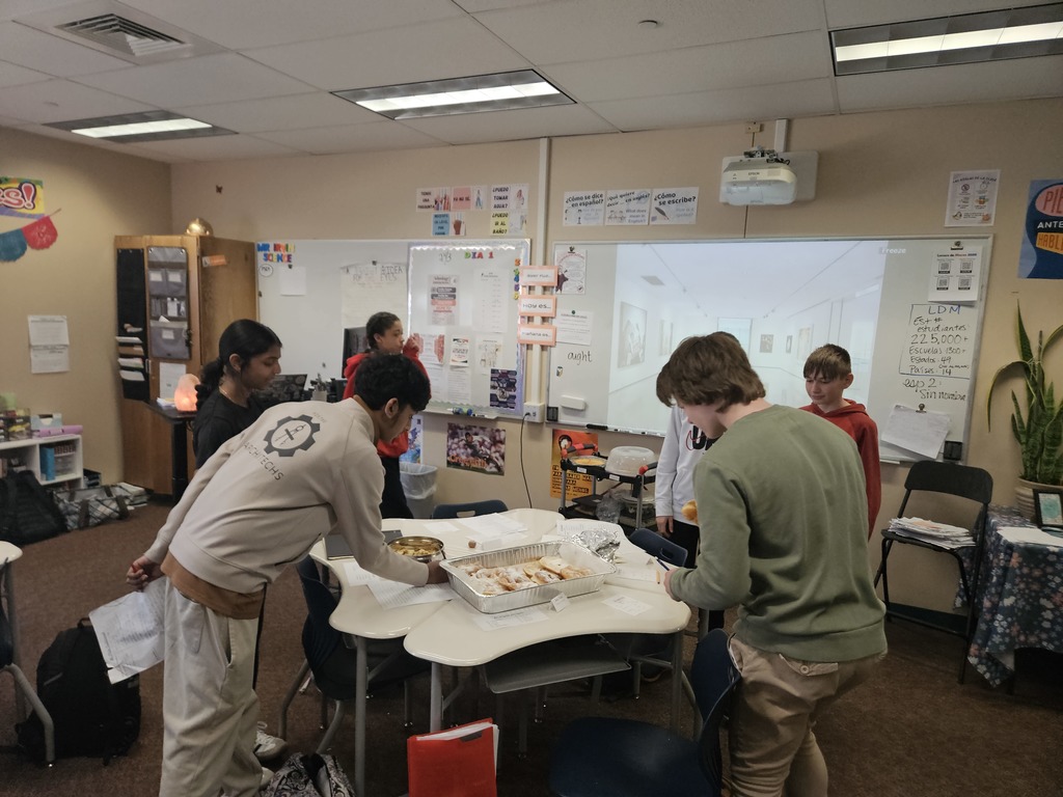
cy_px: 398
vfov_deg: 58.9
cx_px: 532
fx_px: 706
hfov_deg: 73.9
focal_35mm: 23
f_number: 1.8
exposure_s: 1/120
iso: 250
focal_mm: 5.4
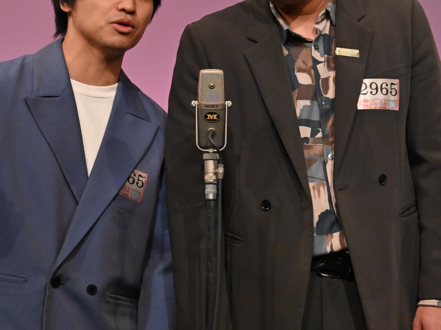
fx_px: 7326
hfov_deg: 3.4
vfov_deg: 2.6
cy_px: 99
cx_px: 228
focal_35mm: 575
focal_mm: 300
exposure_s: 1/400
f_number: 7.1
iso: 5000
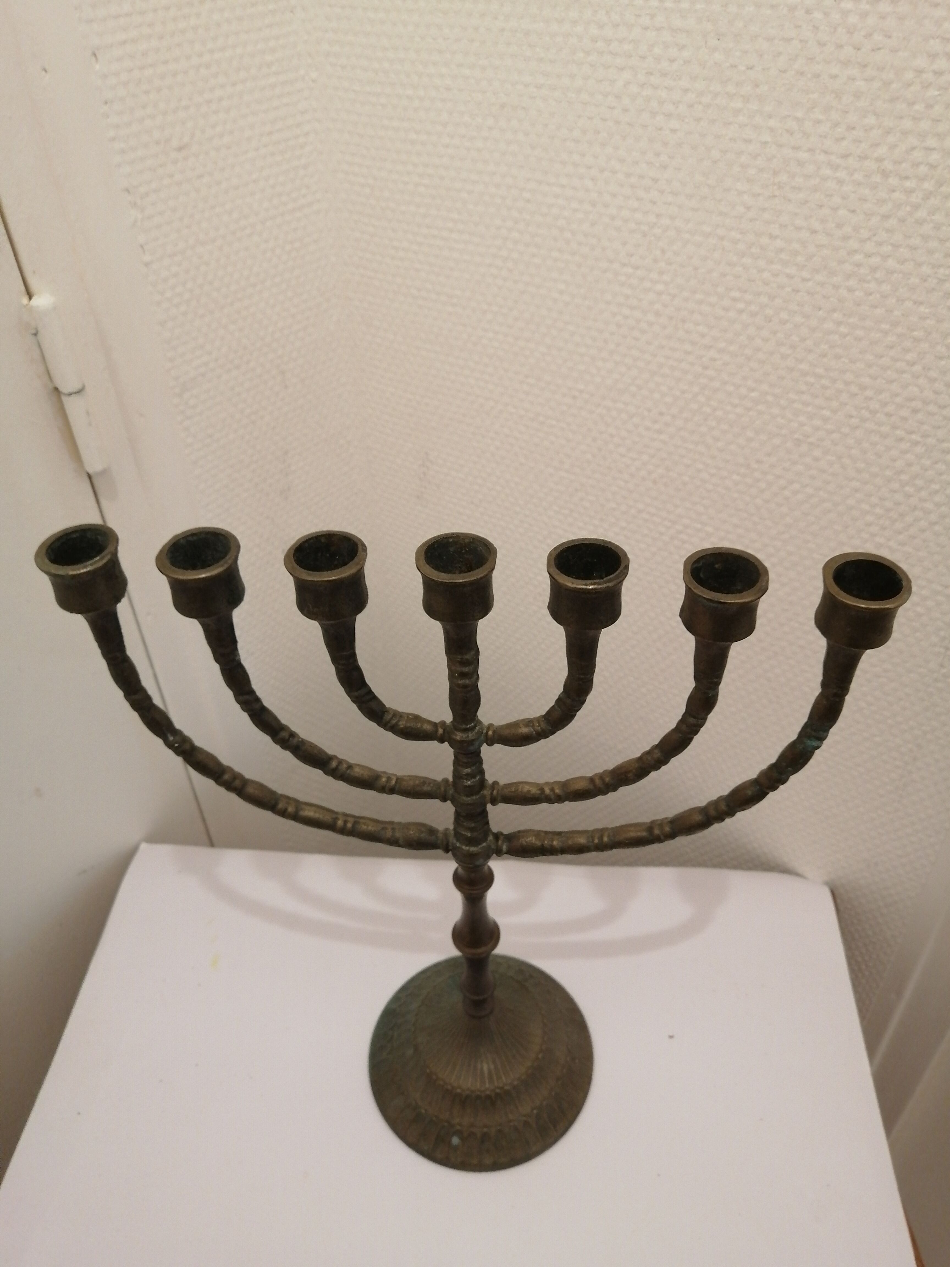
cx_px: 475
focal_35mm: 26
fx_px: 951
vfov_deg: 67.3
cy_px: 634
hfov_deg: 53.1
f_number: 1.8
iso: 320
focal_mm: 3.96
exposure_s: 1/33.3
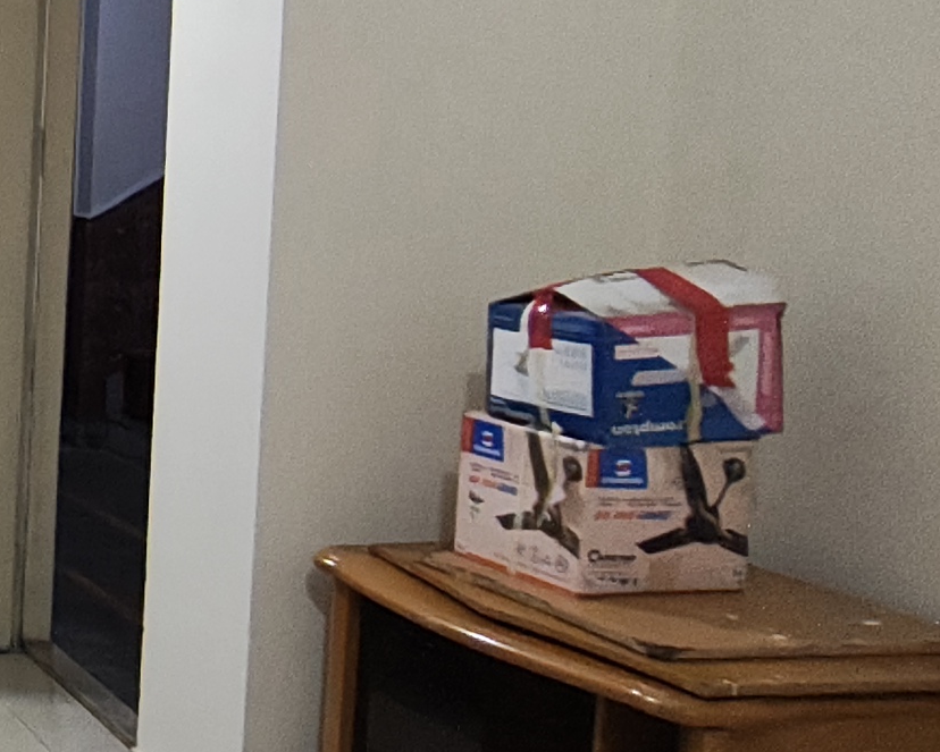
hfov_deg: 24.6
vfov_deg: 26.2
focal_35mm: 58
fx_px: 1614
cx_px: -497
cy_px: 296
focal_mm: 1.6
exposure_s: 1/50
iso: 640
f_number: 2.2
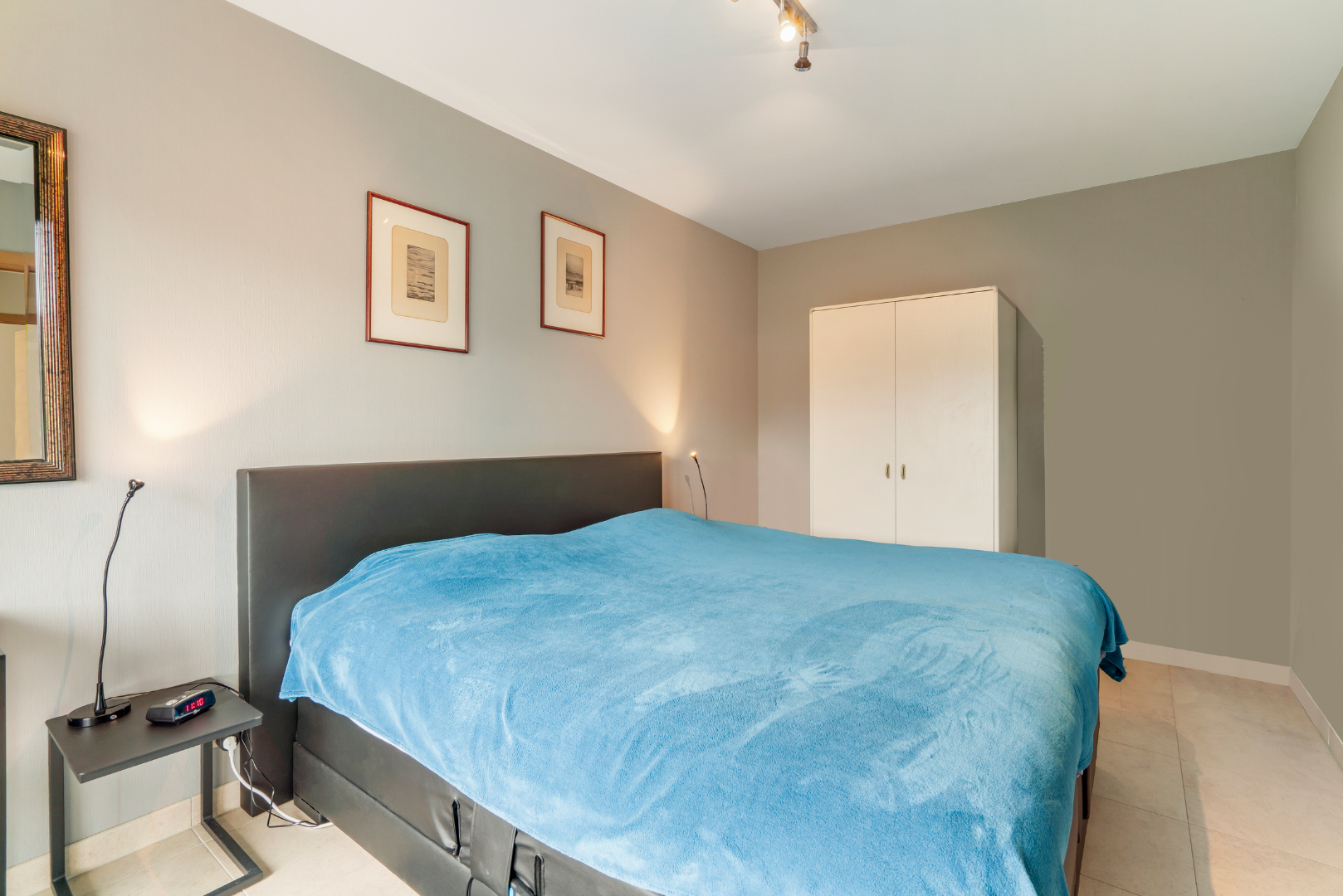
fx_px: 597
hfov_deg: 96.7
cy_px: 448
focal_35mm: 16
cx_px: 672
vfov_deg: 73.8
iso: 100
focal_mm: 16
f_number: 11
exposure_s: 5
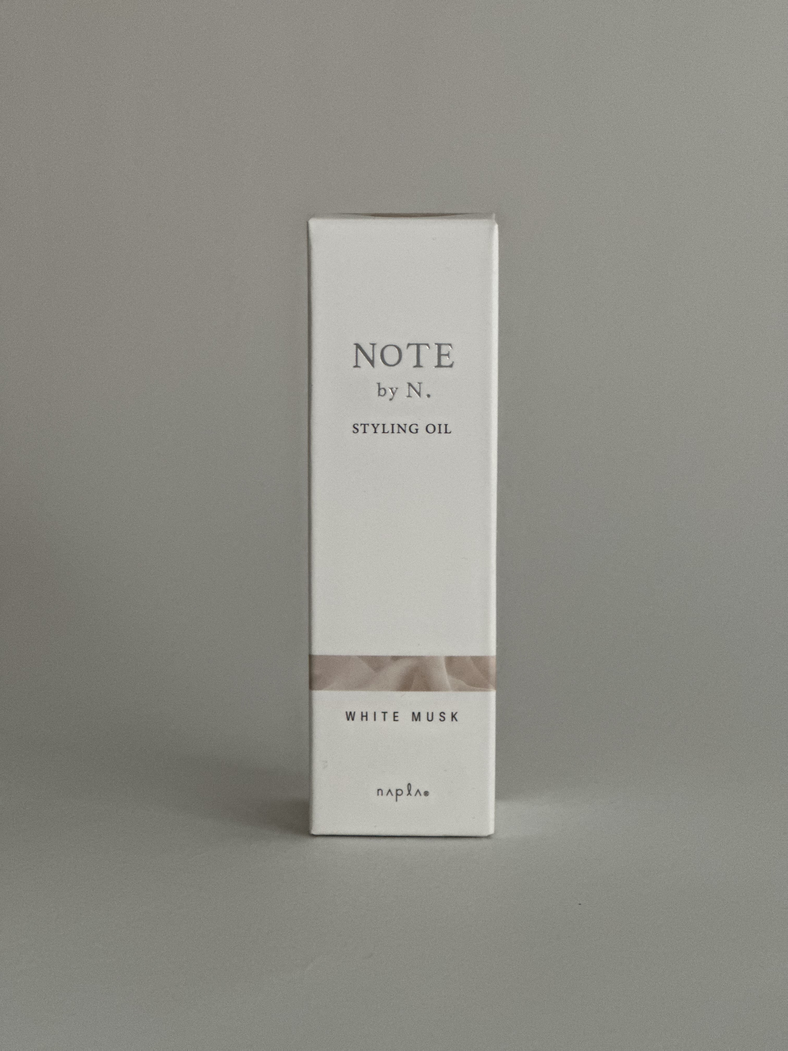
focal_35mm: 77
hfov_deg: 19.1
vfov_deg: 25.3
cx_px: 394
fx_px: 2337
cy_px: 526
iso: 400
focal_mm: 9
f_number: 2.8
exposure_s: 1/28
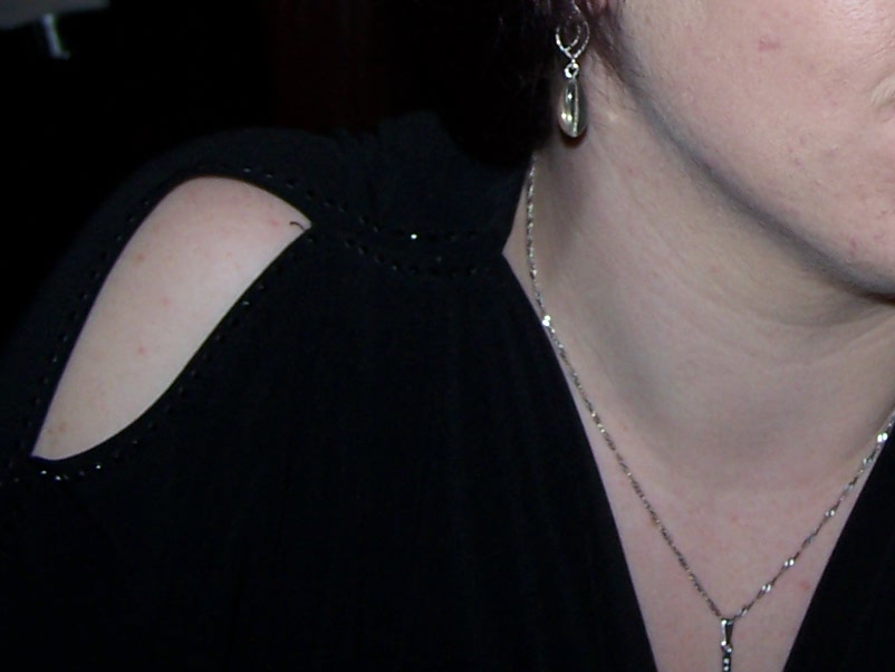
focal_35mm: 97
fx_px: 2509
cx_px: 812
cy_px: 71
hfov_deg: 19.8
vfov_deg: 15.1
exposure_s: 1/60
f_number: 2.8
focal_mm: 6.3
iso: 80
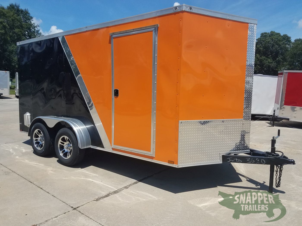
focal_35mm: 26
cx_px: 151
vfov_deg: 53.1
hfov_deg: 67.3
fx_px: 227
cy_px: 113
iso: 40
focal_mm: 4.2
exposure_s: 1/3088
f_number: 1.7
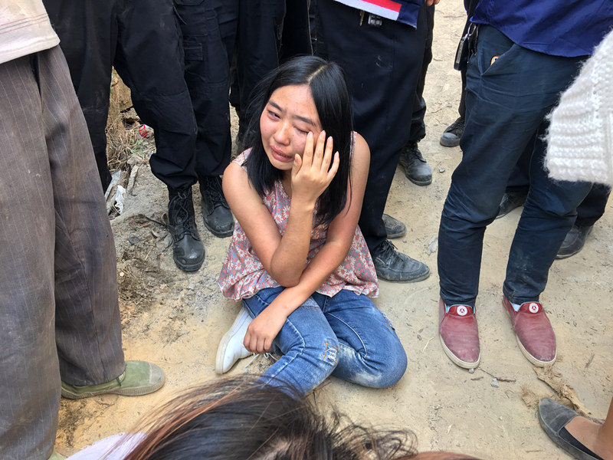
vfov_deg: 48.2
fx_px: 514
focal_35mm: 29
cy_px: 230
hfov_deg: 61.7
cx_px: 306
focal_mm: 4.15
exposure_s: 1/100
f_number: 2.2
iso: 32
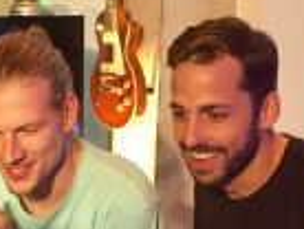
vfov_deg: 13.9
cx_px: 110
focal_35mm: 105
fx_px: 924
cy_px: 237
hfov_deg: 18.7
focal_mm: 4.15
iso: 160
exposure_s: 1/33
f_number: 2.2
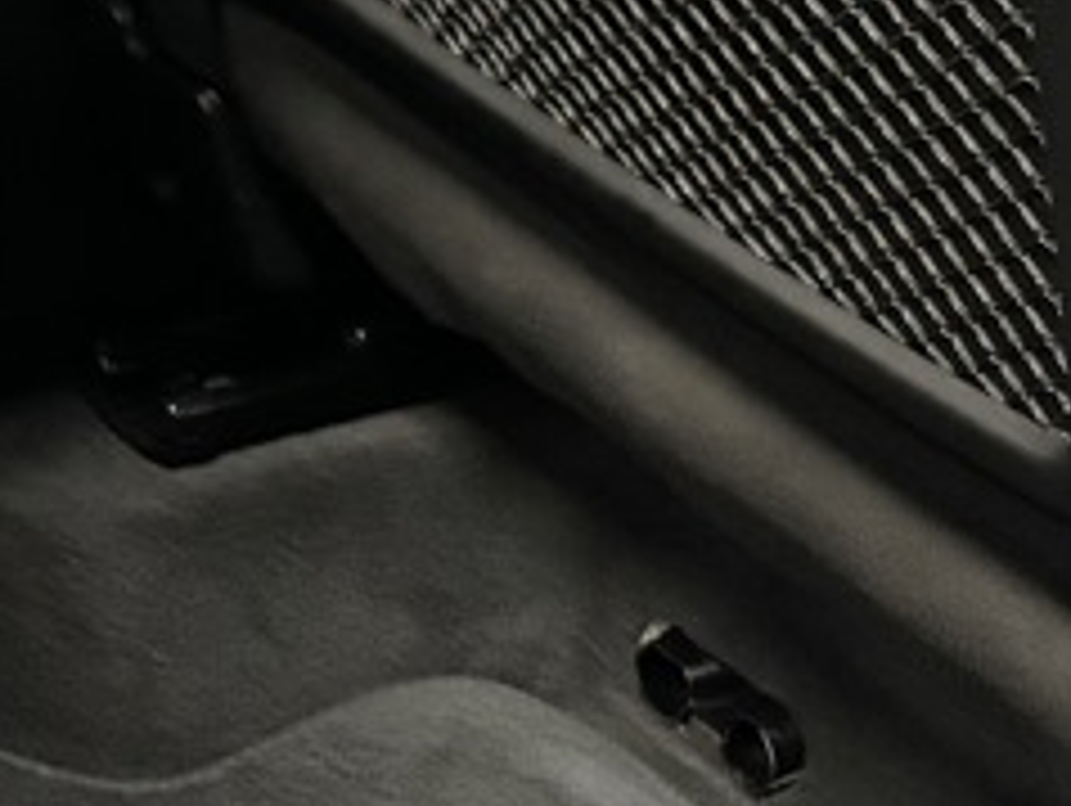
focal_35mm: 145
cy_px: -495
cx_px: -886
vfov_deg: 9.9
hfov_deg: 12.4
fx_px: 4491
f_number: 1.78
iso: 1250
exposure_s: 1/30
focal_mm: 6.86
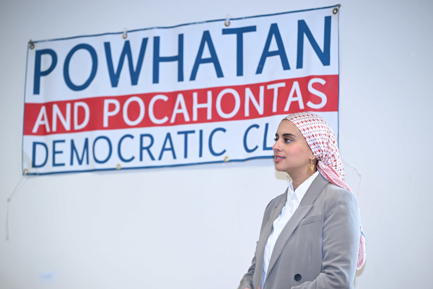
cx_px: 216
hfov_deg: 19.5
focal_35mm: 105
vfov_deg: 13.0
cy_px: 144
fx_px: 1263
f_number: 4
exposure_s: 1/60
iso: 1250
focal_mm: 105
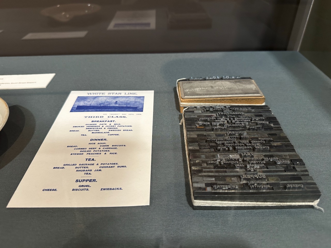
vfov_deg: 56.8
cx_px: 166
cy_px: 124
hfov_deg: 71.6
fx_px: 229
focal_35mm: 24
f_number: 1.78
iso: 200
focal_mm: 6.86
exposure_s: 1/60
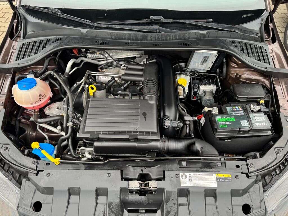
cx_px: 144
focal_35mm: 24
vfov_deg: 56.8
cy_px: 108
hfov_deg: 71.6
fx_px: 200
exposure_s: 1/81
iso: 200
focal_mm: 6.76
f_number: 1.78
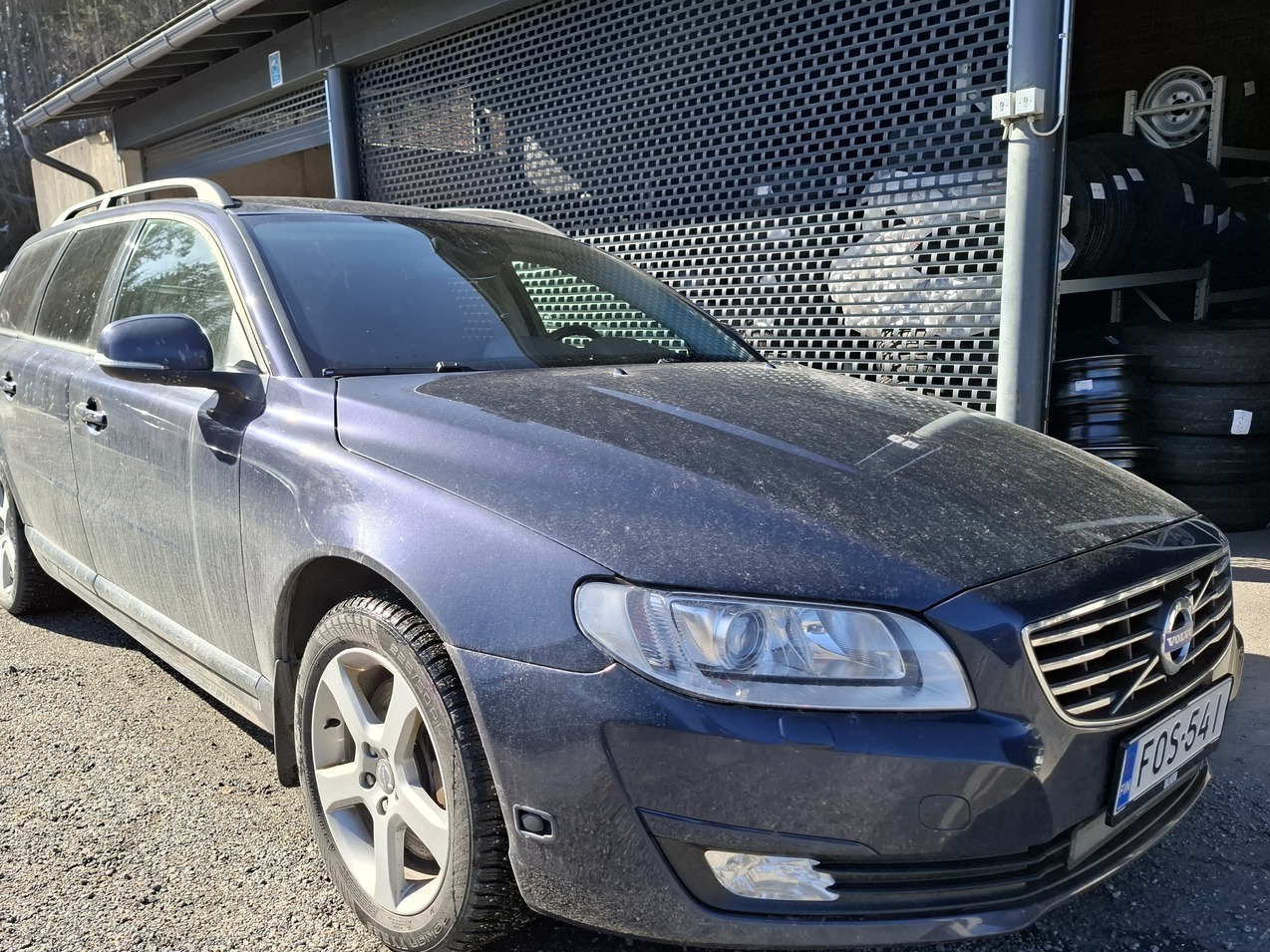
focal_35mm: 26
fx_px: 954
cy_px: 531
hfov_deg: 67.2
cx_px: 590
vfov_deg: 52.9
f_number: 1.8
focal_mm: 5.54
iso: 50
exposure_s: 1/837
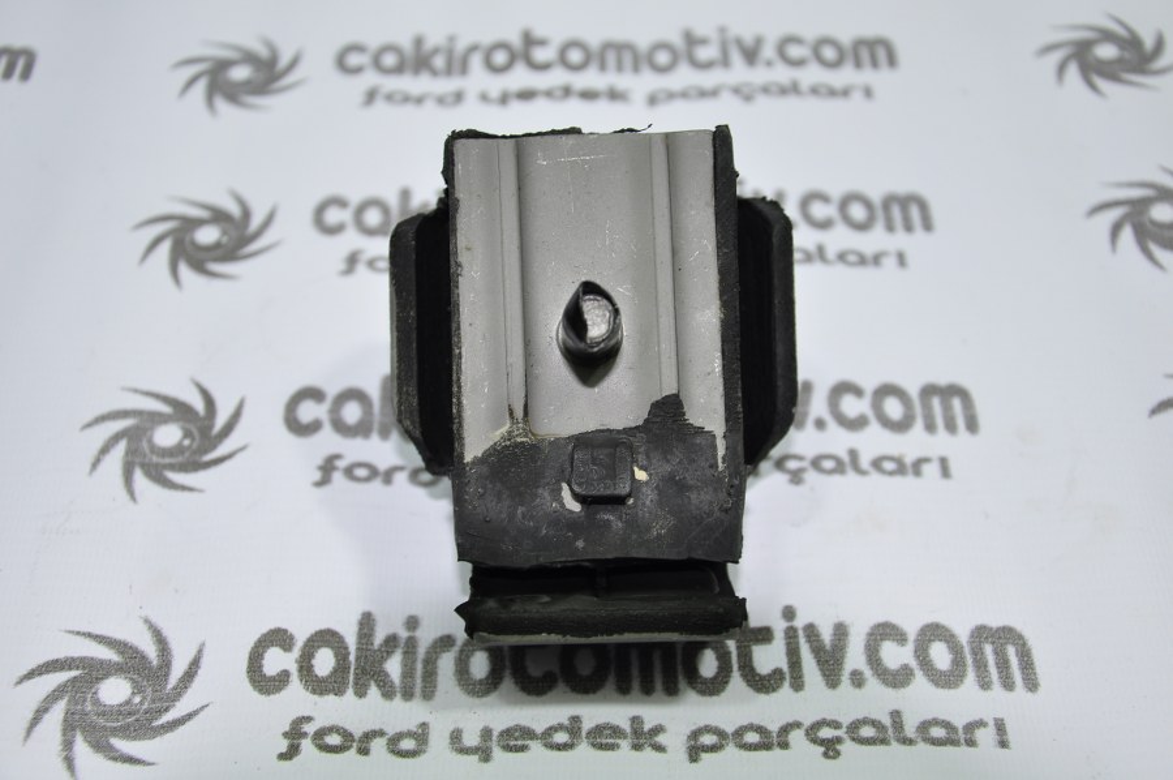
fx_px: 1953
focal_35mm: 60
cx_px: 586
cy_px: 390
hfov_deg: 33.4
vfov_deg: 22.6
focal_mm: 40
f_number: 5
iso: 200
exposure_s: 1/40
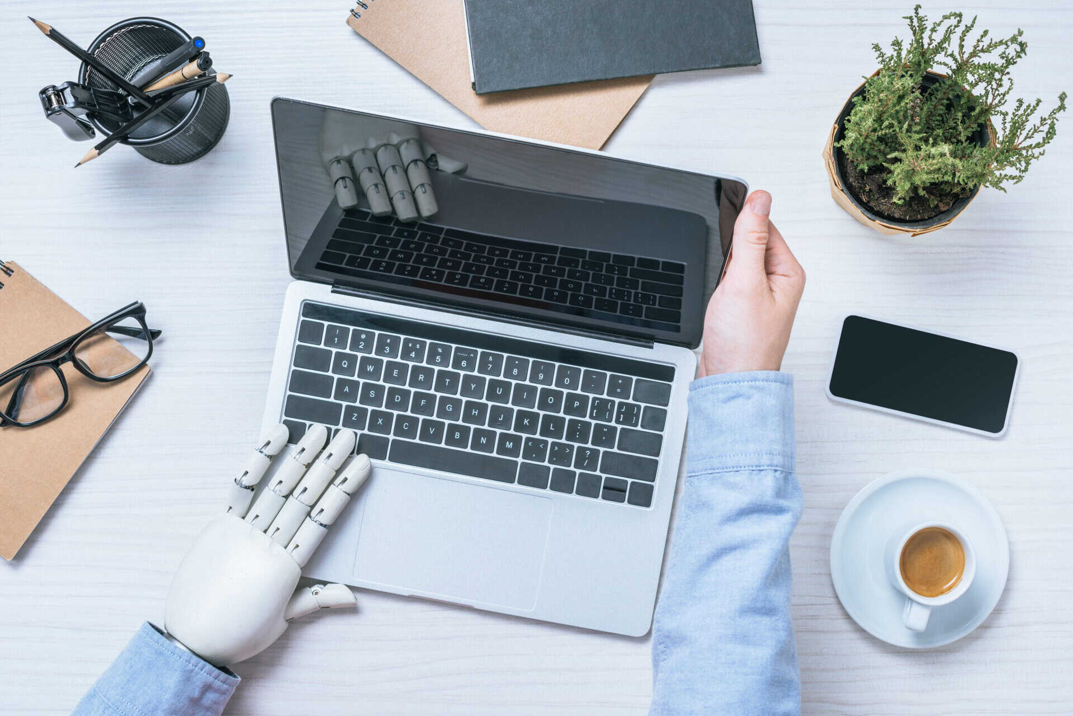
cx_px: 536
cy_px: 358
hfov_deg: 39.6
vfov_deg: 27.0
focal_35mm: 50
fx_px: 1491
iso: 160
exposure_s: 1/200
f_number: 8
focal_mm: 50
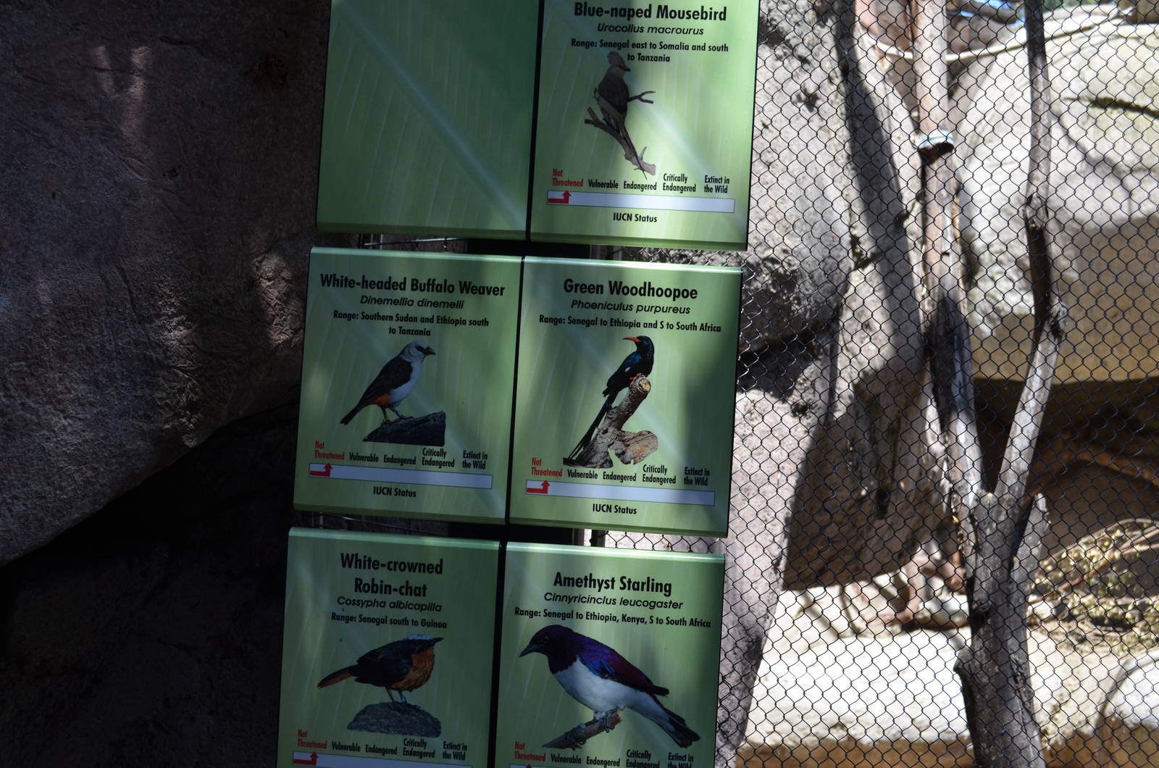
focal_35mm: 39
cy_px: 384
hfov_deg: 49.6
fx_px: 1253
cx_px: 580
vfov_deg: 34.1
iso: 200
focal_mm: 26
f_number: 6.3
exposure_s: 1/160
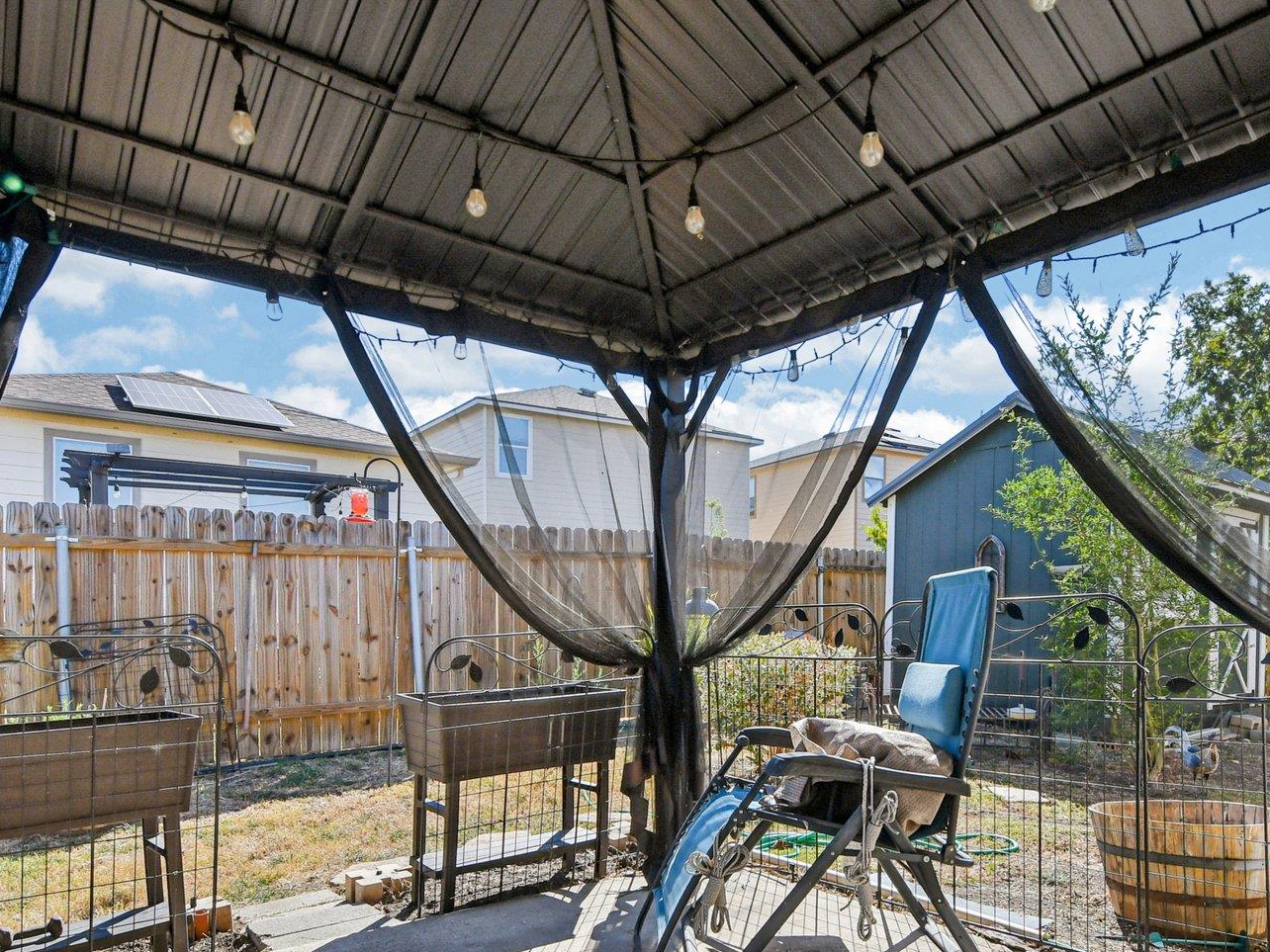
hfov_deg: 73.6
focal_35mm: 23
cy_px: 593
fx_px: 844
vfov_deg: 58.2
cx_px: 722
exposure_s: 1/640
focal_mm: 10
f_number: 8
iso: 400
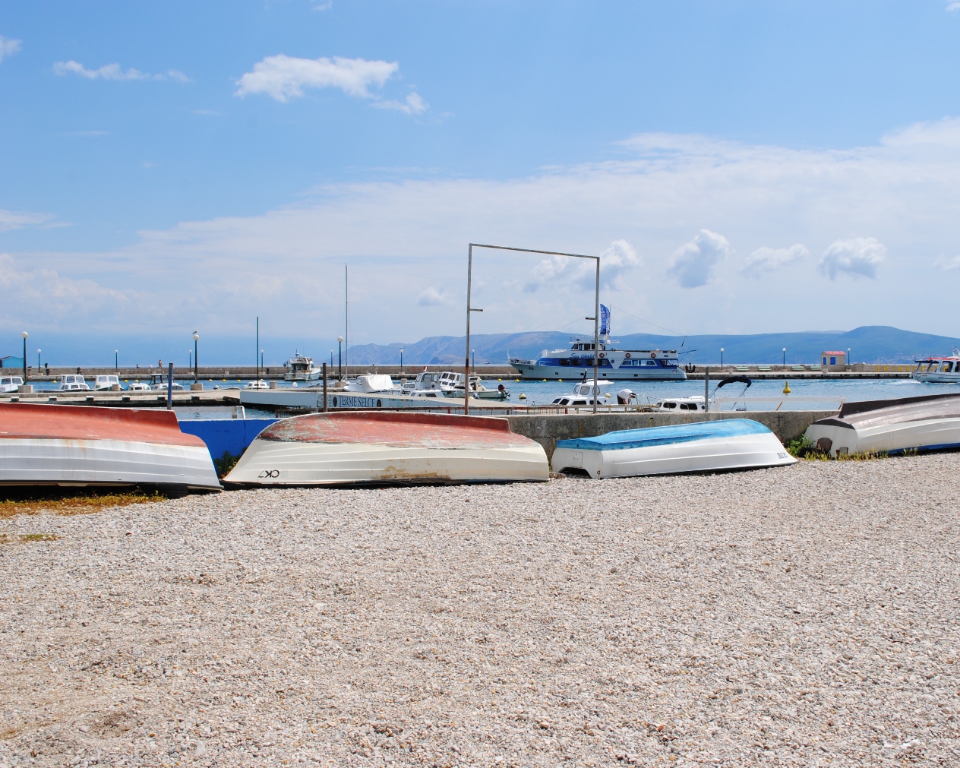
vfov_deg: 39.2
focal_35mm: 38
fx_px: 1080
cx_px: 554
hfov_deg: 47.8
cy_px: 375
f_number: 10
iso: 100
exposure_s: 1/400
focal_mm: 22
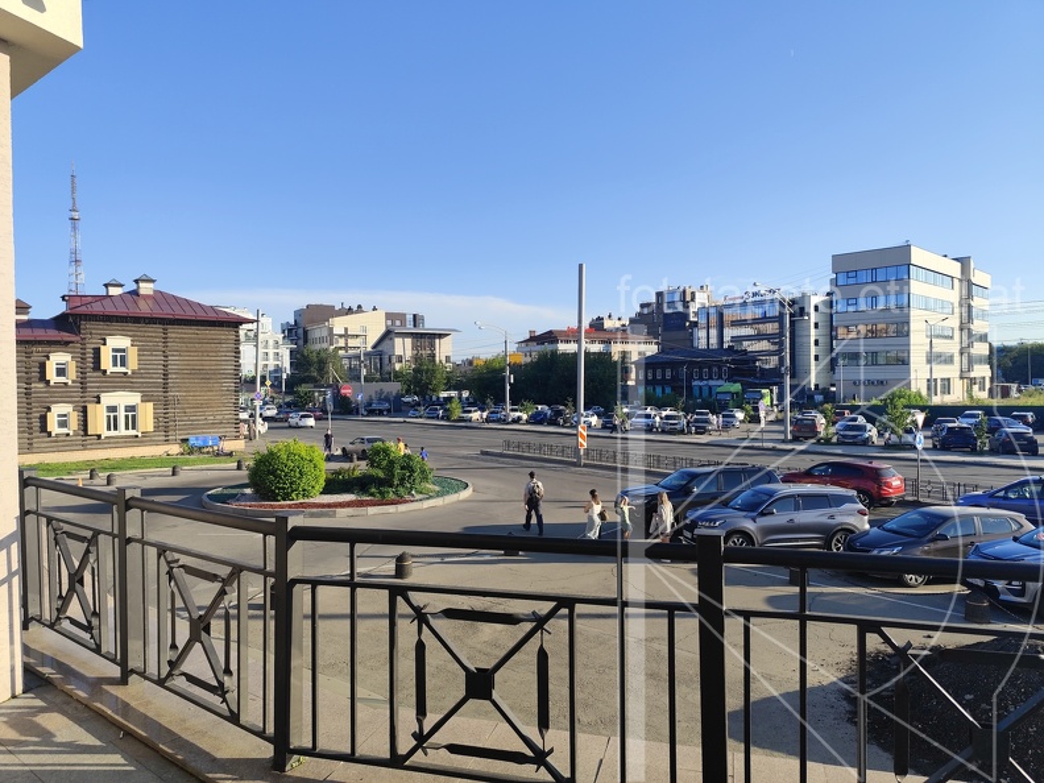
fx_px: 694
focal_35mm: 23
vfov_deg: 58.9
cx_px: 522
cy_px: 392
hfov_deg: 73.9
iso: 50
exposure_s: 1/787
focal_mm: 6.19
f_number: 1.65
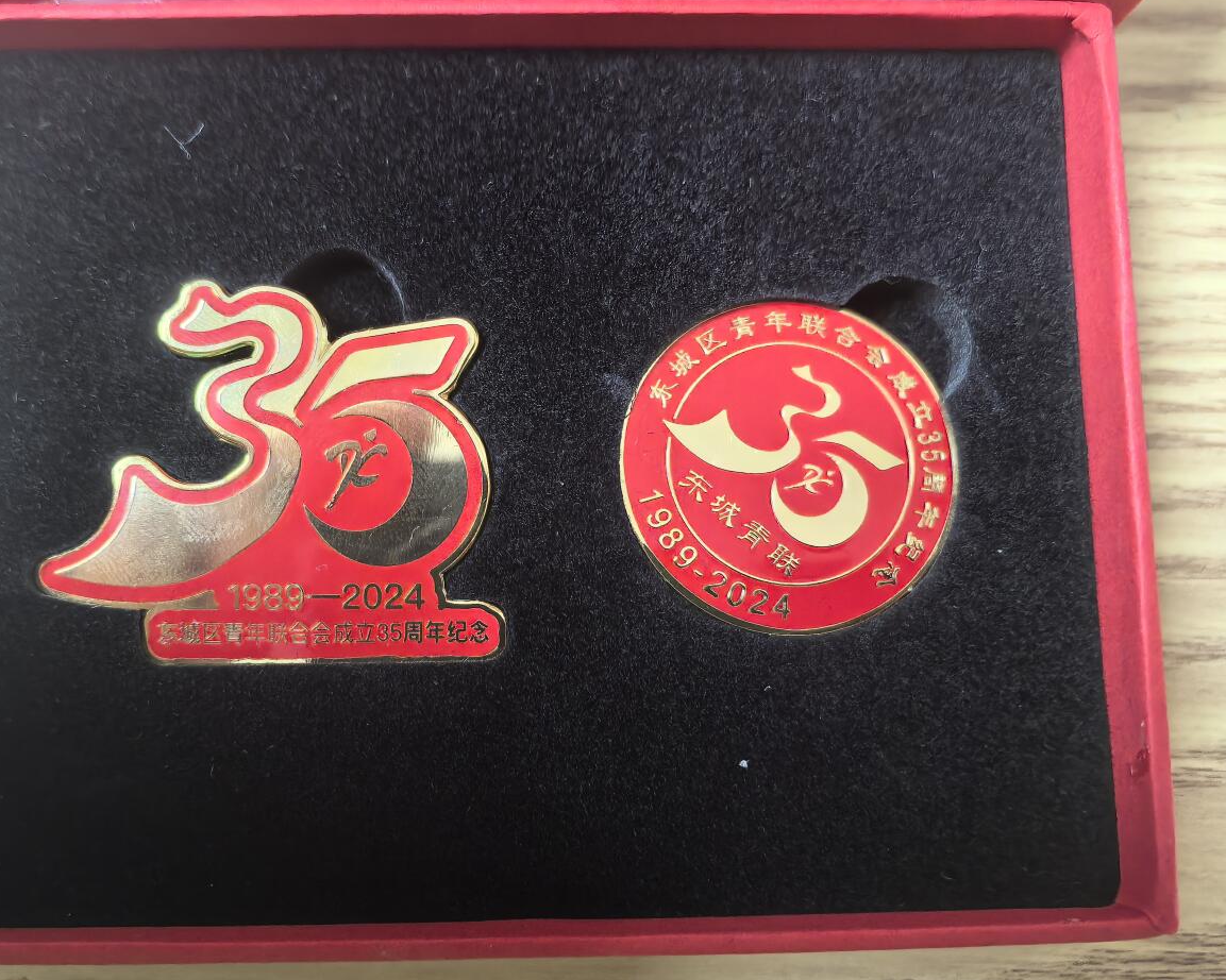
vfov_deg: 45.8
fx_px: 1161
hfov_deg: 55.4
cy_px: 493
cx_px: 516
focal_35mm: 32
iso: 320
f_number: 2
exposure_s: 1/49.8
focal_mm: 5.75
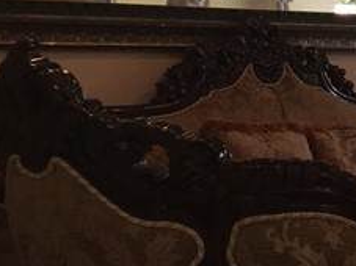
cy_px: 253
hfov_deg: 12.7
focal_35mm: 131
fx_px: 1347
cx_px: 772
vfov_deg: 11.2
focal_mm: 4.15
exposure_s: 1/32
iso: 32
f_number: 2.2
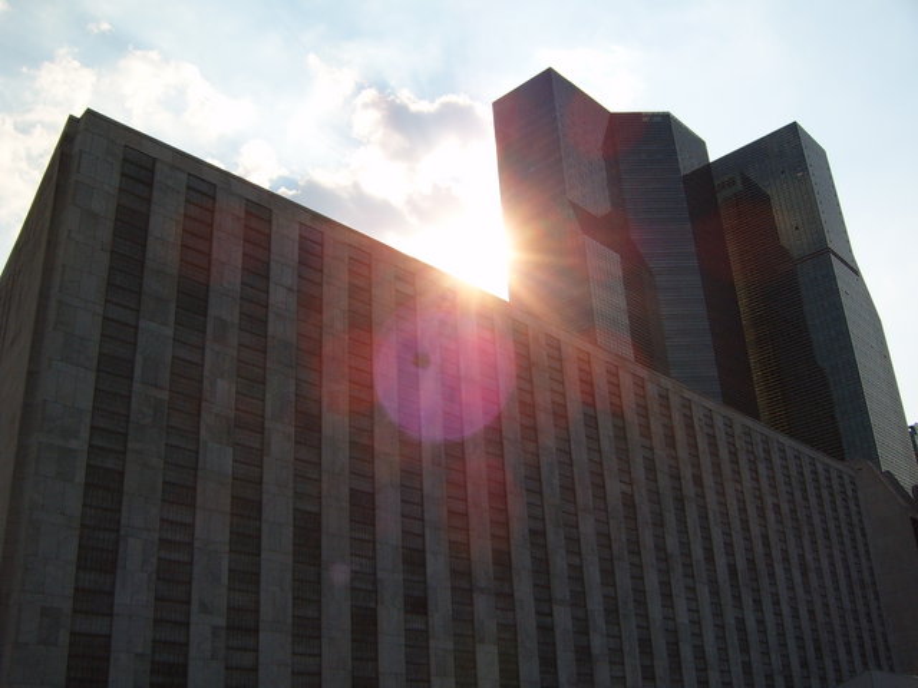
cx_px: 459
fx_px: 981
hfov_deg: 50.1
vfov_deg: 38.7
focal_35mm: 37
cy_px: 344
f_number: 6
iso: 63
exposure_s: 1/500
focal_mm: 6.2
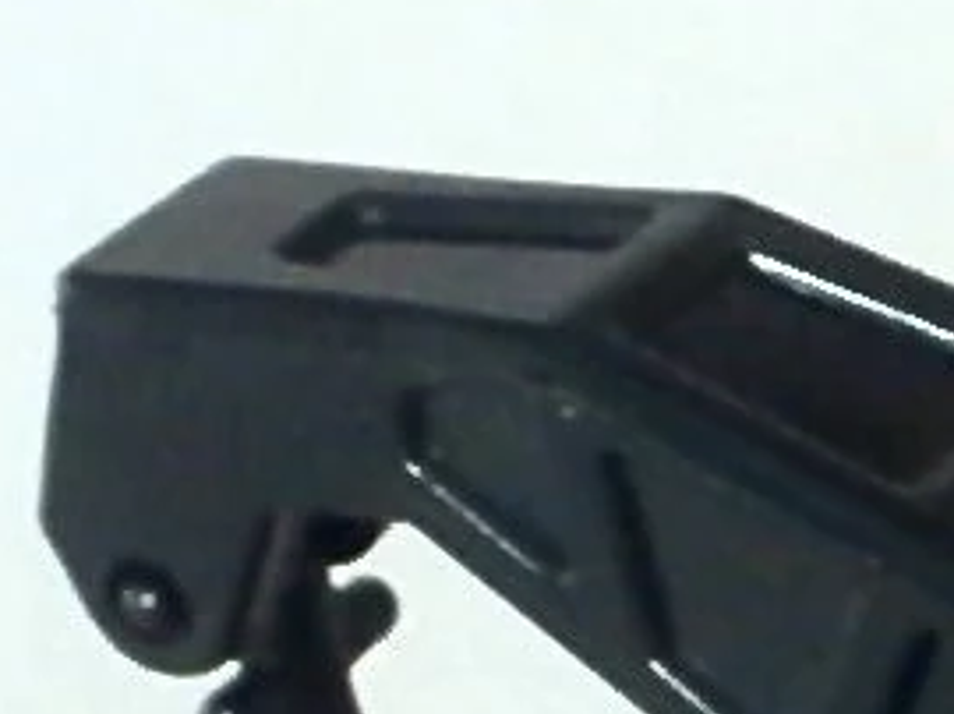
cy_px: 1396
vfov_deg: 5.9
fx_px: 6774
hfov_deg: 7.6
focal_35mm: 246
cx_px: 2079
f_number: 3.4
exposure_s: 1/30
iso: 400
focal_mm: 8.3
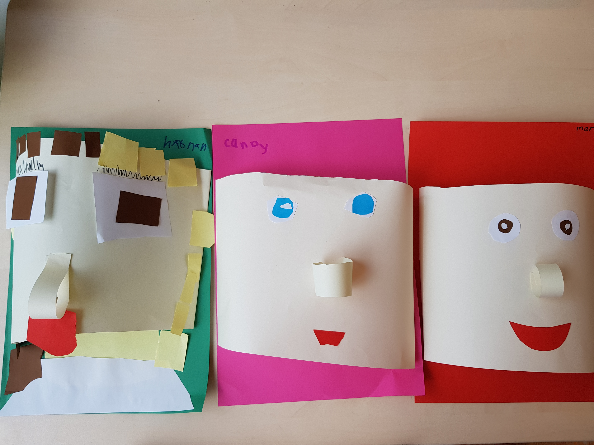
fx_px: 446
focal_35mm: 26
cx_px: 297
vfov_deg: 53.1
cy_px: 222
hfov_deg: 67.3
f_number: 1.7
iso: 40
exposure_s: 1/177
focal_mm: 4.2
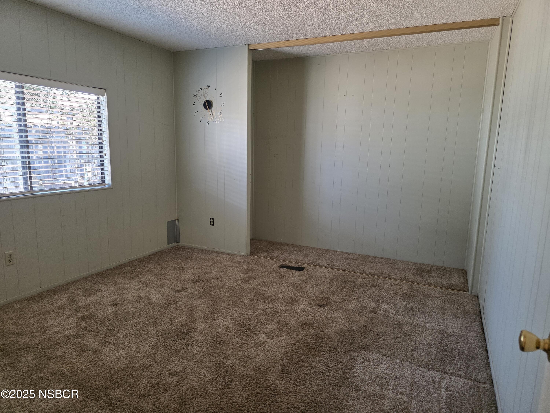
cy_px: 206
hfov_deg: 73.9
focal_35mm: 23
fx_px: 365
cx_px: 275
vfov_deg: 58.9
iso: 250
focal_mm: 6.3
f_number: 1.7
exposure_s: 1/120
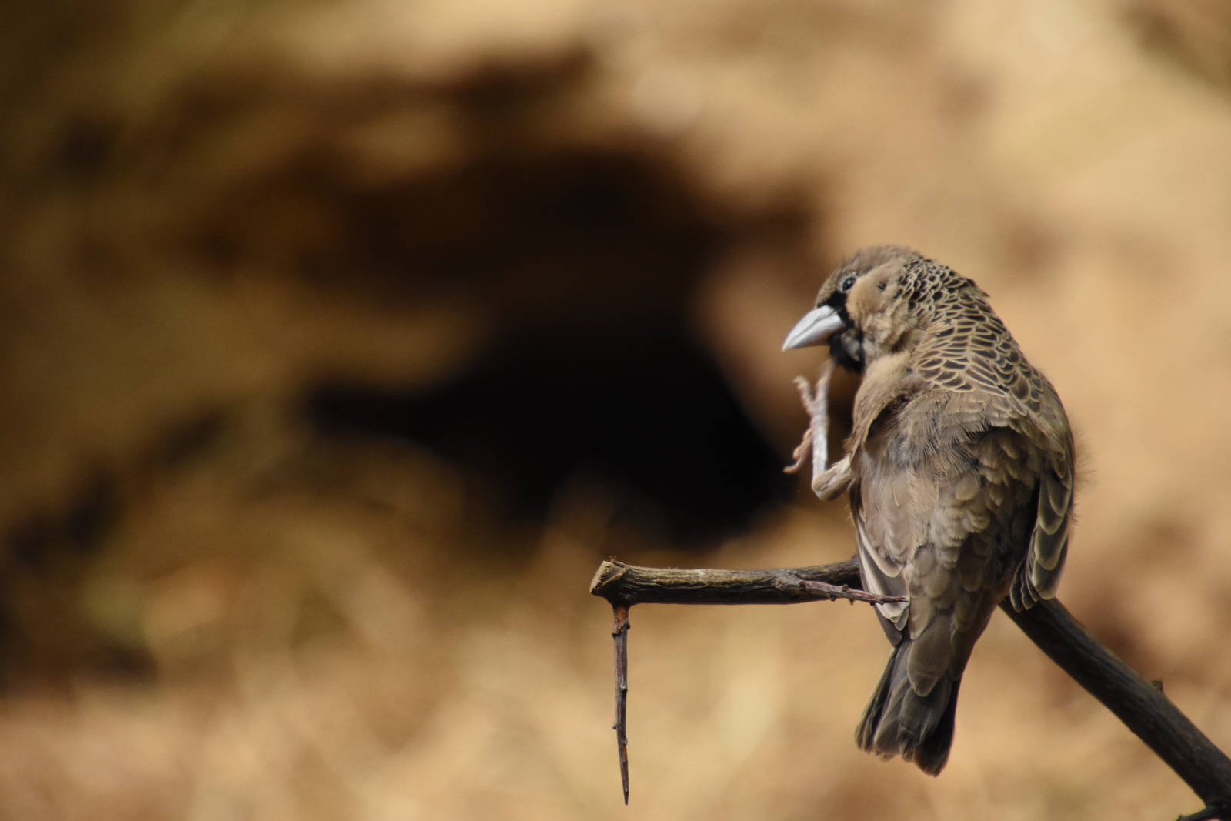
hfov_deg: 4.6
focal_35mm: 450
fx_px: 15388
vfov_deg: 3.1
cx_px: 616
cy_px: 410
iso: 2500
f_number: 6.3
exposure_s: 1/800
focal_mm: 300
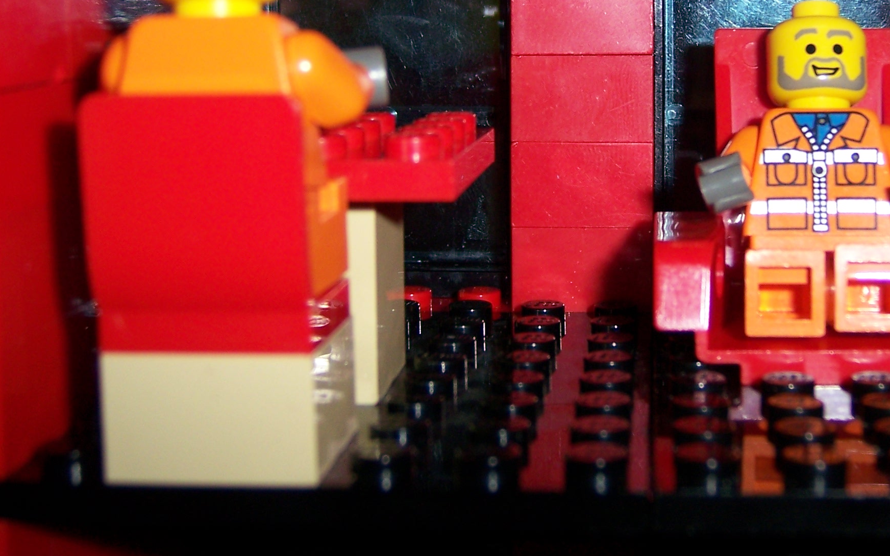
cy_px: 86
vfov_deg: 20.6
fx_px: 1504
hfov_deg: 32.8
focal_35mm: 62
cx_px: 556
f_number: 2.8
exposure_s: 1/60
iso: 100
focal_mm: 6
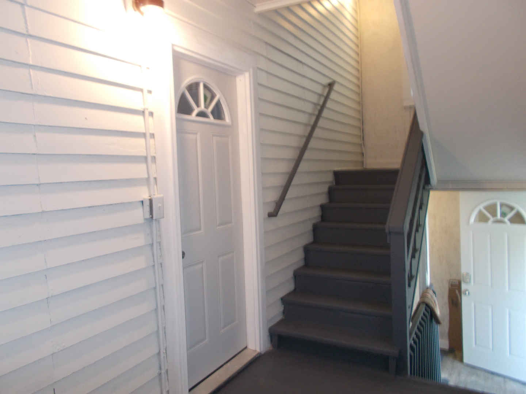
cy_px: 197
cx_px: 263
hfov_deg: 67.3
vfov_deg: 53.1
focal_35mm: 26
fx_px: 395
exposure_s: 1/25
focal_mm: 4.6
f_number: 3.2
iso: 200
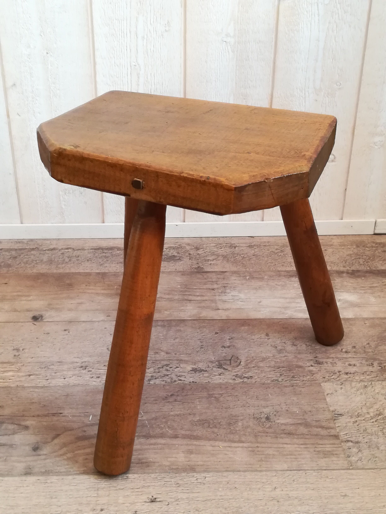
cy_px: 257
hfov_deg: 36.0
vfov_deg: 46.8
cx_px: 193
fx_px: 595
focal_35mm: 40
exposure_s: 1/33.3
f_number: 2.2
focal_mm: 3.83
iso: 250
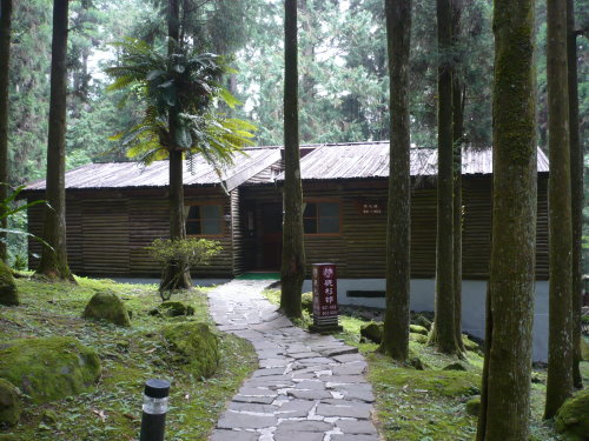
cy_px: 220
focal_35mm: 35
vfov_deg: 40.7
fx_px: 596
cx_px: 294
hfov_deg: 52.6
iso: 160
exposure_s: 1/30
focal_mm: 5.8
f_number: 2.8
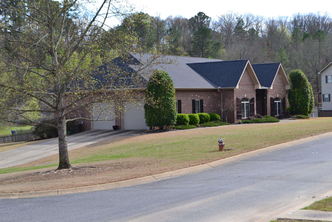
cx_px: 166
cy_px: 111
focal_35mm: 69
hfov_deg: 29.2
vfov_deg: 19.7
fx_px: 636
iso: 400
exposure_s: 1/250
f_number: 10
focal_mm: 46
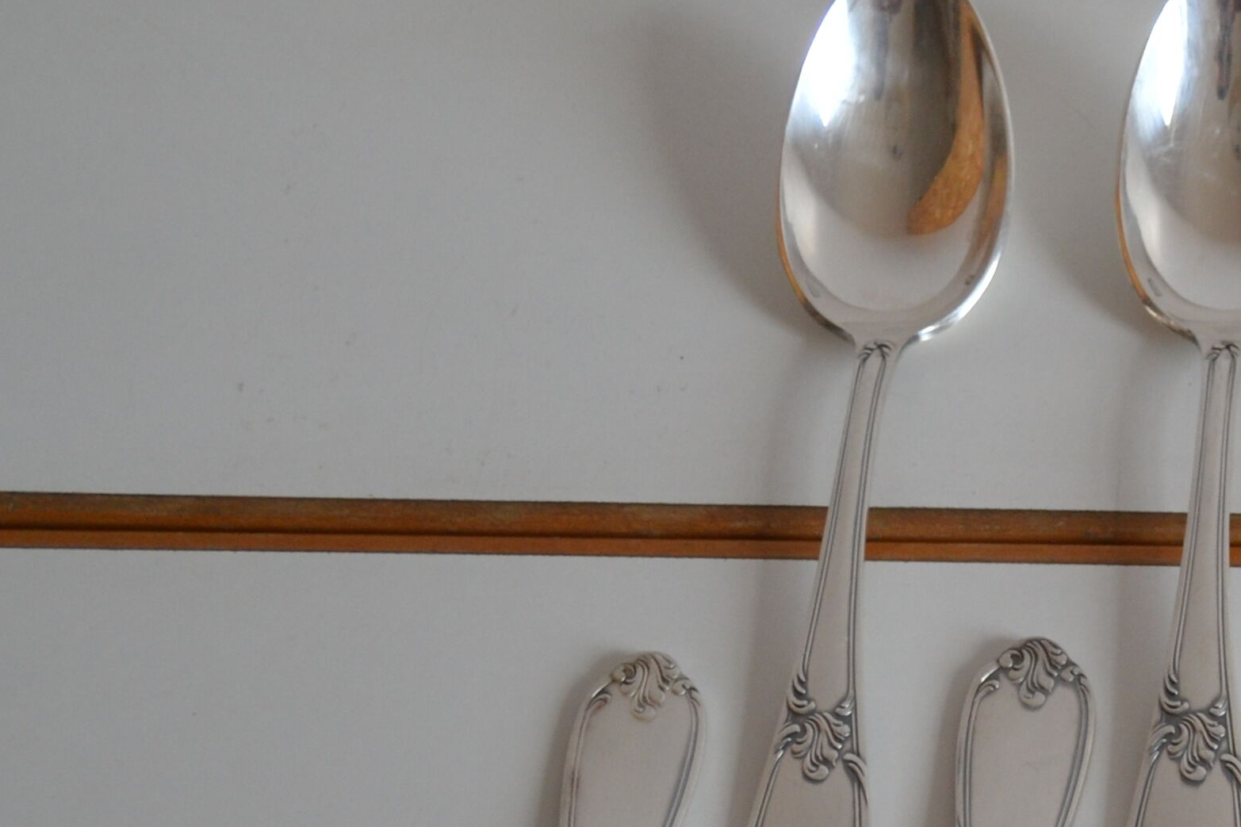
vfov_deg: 12.8
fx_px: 3653
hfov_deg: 18.1
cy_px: 778
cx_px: 1593
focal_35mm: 106
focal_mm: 24
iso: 400
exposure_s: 1/80
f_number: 5
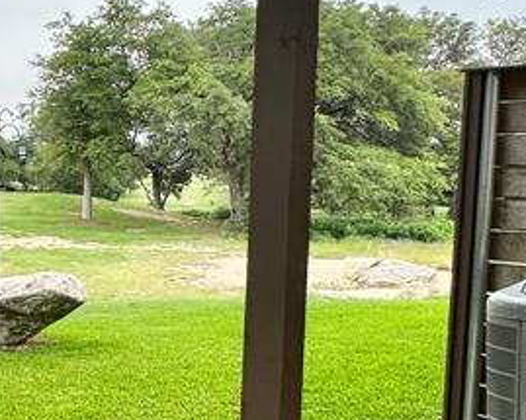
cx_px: -196
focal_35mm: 52
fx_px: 809
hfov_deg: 28.1
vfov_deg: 29.1
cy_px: 227
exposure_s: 1/442
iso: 40
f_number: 2.2
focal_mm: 2.22
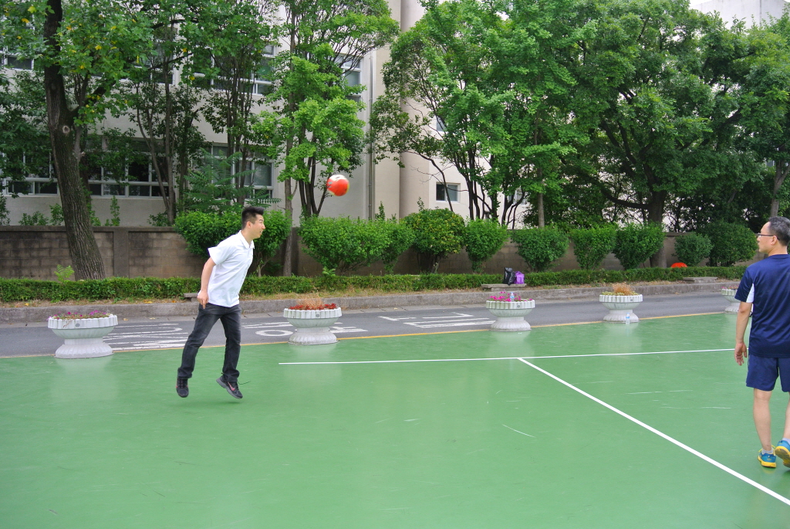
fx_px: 637
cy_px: 264
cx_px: 395
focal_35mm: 29
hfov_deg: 63.6
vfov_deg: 45.1
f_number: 3.5
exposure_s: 1/320
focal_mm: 11
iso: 200
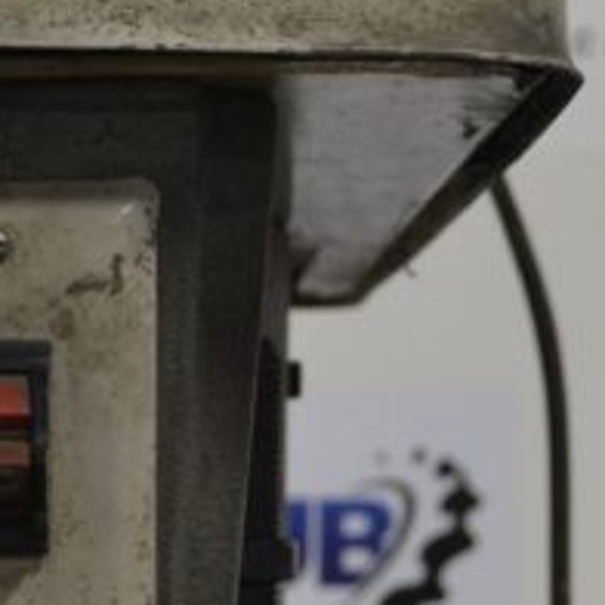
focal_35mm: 187
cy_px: 383
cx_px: 6
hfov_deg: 9.3
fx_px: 3698
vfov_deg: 9.3
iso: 400
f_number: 4.8
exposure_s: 1/40
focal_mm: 32
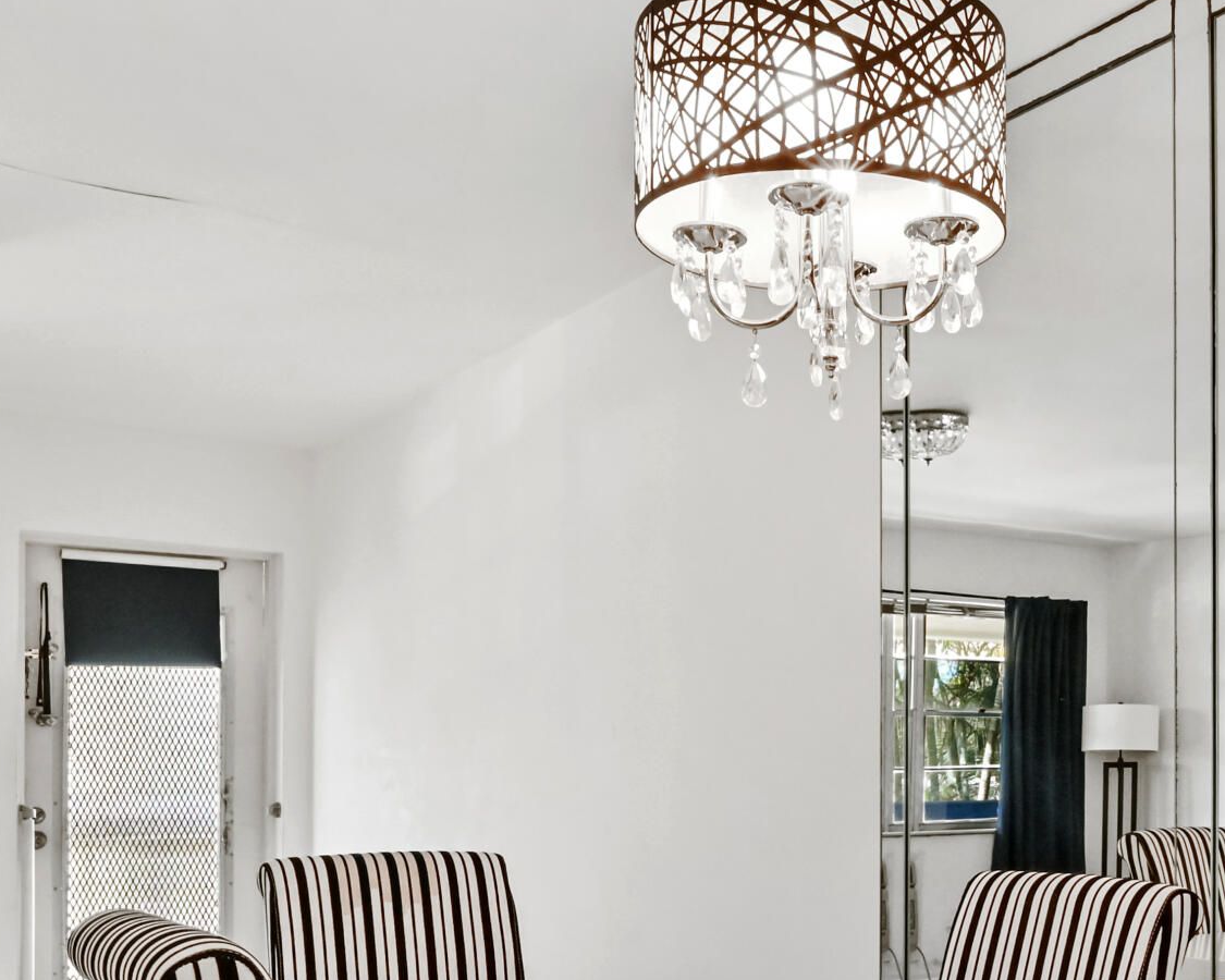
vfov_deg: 36.0
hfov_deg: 44.7
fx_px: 1450
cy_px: 798
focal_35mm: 40
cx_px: 868
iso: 2000
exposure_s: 1/13
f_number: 11
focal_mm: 16
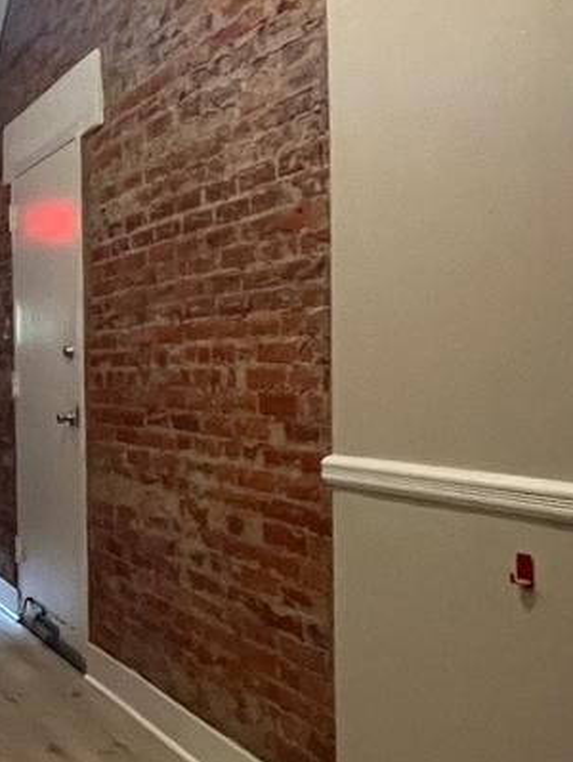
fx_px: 1102
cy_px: 413
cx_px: -233
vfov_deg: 38.1
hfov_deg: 24.2
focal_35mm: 50
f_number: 1.8
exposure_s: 1/40
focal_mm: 1.57
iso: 800
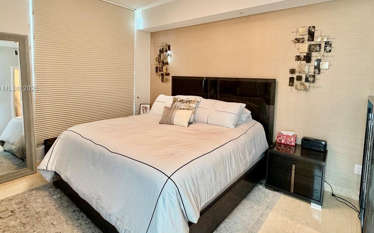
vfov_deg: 59.0
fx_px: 204
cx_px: 189
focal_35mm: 20
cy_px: 89
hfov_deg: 85.1
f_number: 2.2
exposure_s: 1/60
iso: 320
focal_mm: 2.22
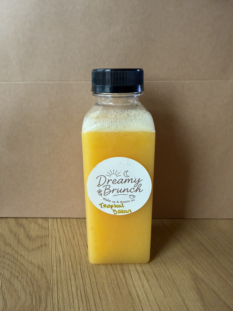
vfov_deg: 71.6
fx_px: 215
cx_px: 116
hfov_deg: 56.8
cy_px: 156
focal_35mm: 24
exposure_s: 1/93
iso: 320
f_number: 2.2
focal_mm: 2.22
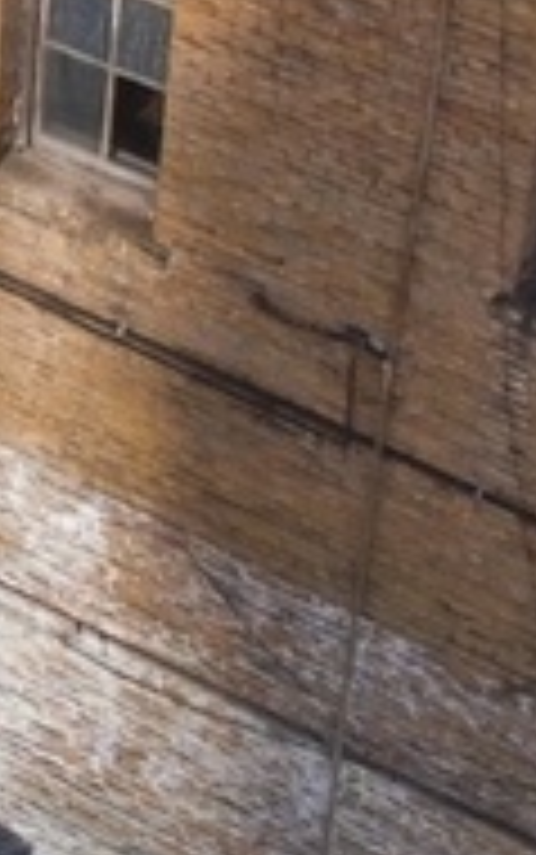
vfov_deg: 10.5
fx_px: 4504
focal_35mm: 193
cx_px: -432
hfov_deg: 6.7
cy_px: -346
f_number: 2.8
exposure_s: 1/1286
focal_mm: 4.5
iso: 100
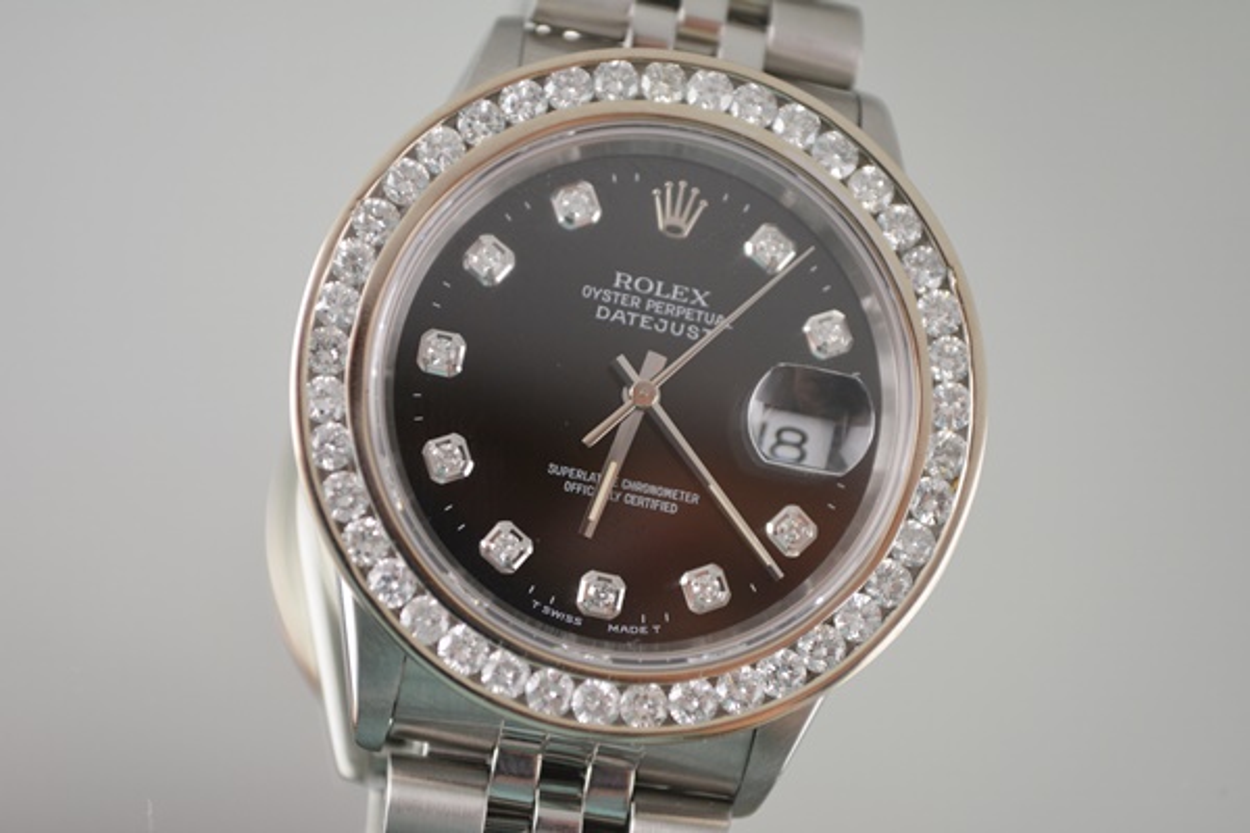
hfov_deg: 24.6
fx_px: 2864
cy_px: 416
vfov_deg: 16.6
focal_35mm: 82
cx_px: 625
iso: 400
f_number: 5.6
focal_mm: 55
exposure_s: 1/125
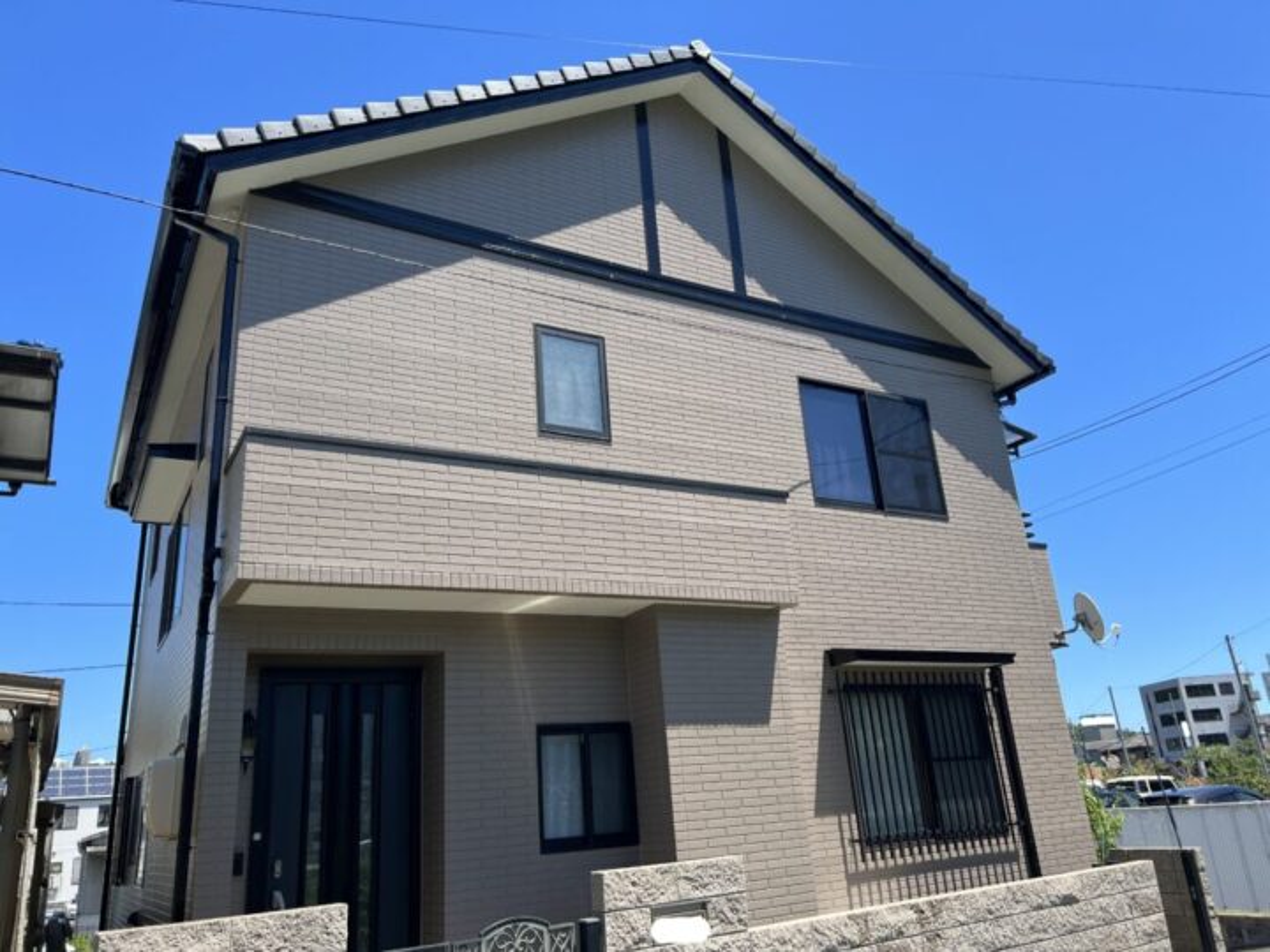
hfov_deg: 67.3
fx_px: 954
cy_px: 476
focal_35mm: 26
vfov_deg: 53.1
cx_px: 635
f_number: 1.5
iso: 50
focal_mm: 5.7
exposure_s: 1/2208
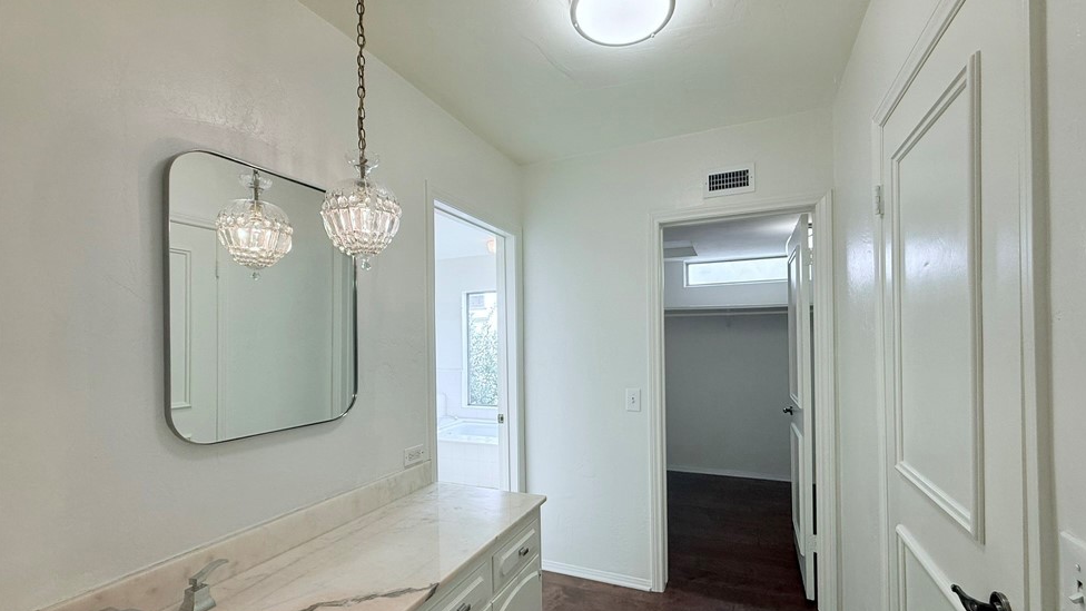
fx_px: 461
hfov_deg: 99.3
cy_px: 338
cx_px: 565
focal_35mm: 16
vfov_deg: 66.9
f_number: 2.2
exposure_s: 1/129
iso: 64
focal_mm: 2.22
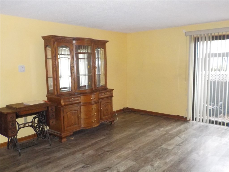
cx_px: 114
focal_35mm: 30
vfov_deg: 46.8
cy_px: 86
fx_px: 198
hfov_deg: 60.0
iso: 800
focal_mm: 4.1
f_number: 3.3
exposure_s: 1/13
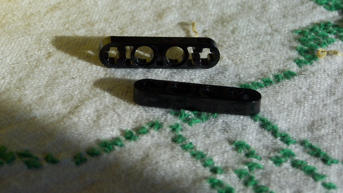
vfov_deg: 10.5
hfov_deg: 18.6
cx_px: 172
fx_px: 1046
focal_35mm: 115
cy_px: 75
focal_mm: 17.5
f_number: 4.5
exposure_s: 1/750
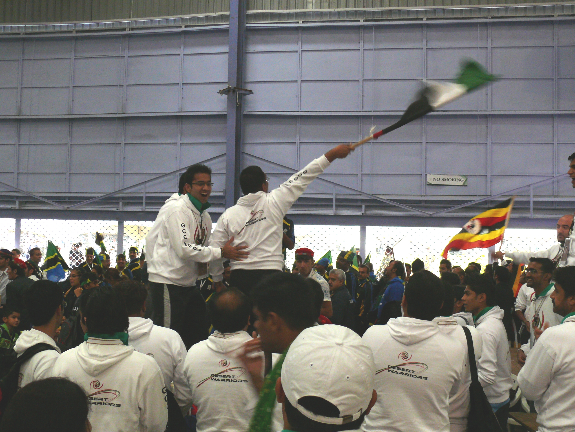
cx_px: 288
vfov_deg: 33.6
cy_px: 216
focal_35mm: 43
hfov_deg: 43.9
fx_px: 714
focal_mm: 8.6
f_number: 2.8
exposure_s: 1/30
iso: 160
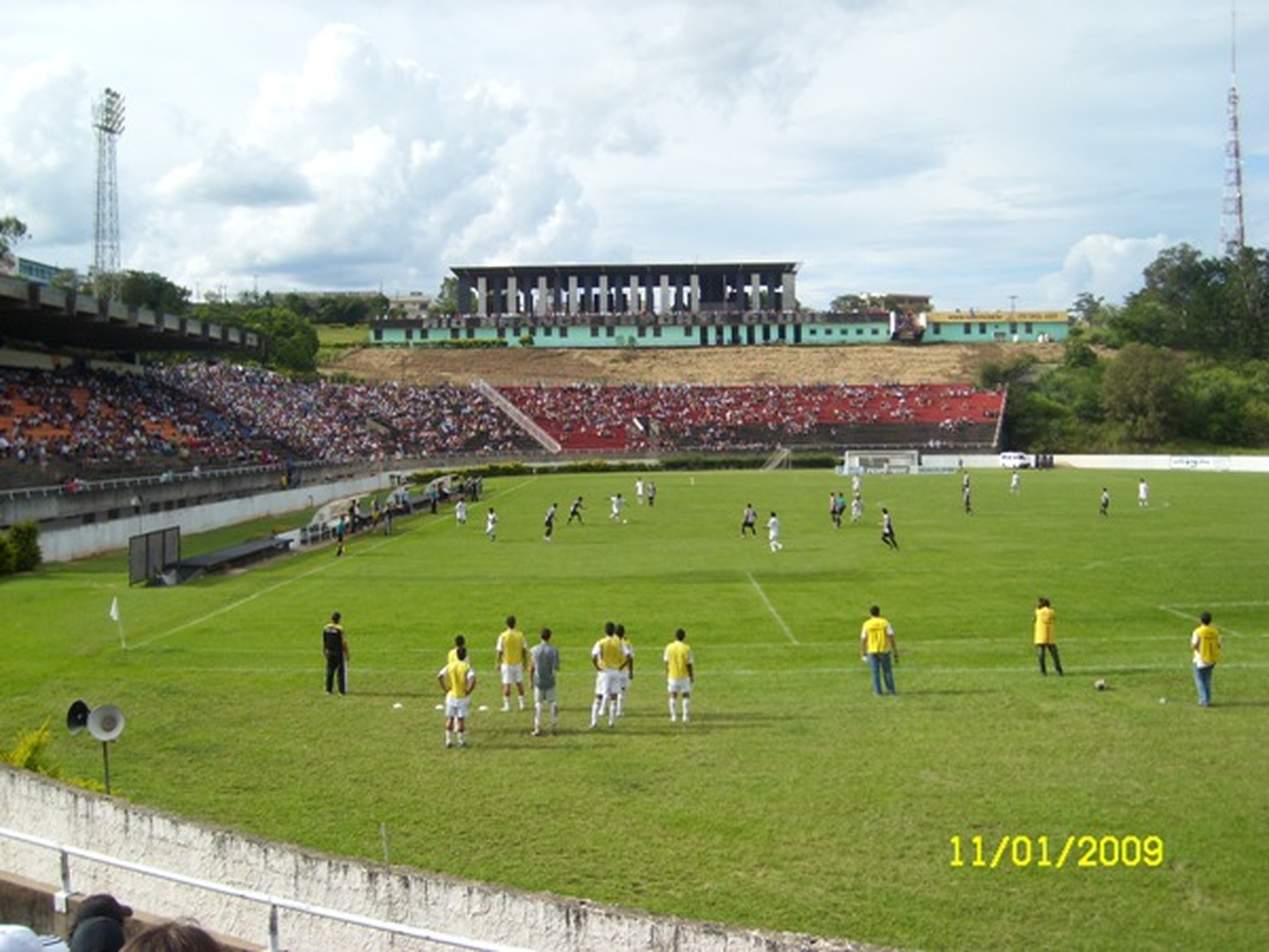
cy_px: 476
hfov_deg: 52.6
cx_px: 634
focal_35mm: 35
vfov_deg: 40.7
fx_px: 1283
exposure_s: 1/250
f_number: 7.1
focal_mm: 5.8
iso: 50
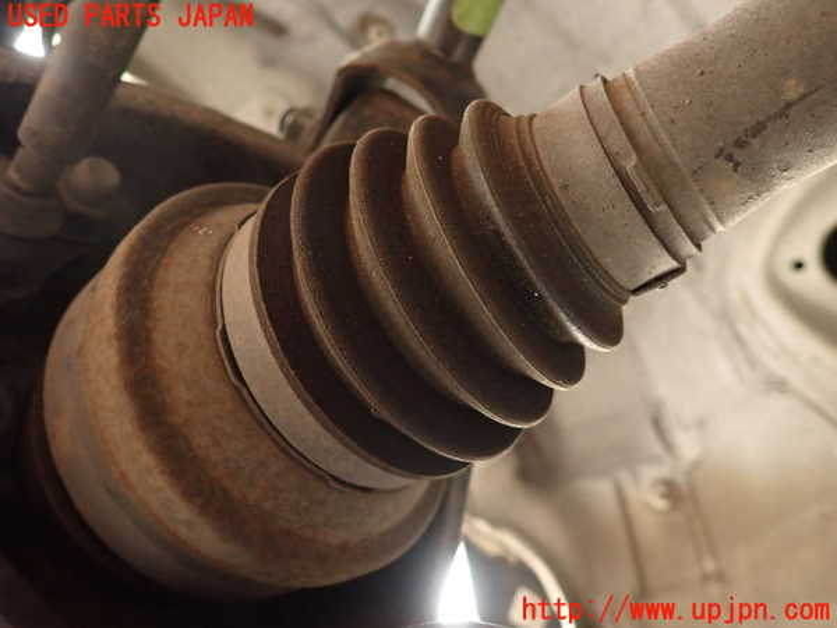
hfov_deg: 69.4
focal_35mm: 25
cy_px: 314
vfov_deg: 54.9
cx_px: 418
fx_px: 604
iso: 500
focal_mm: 4.5
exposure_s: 1/30
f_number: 2
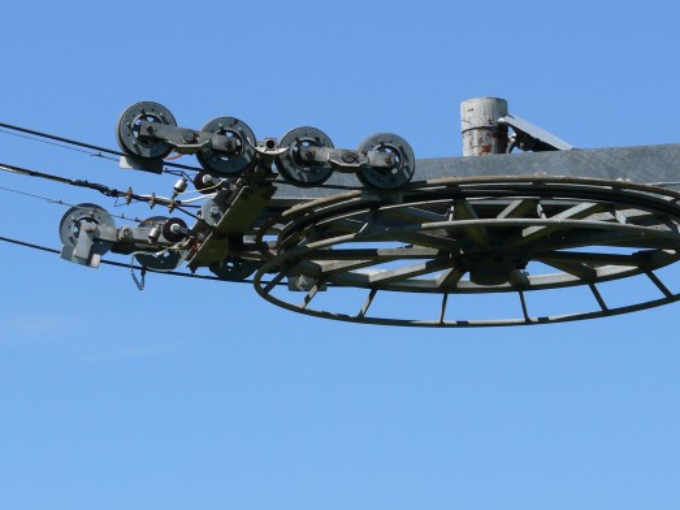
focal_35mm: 222
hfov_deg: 8.9
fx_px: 4360
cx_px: 363
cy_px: 219
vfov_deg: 6.7
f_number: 6.3
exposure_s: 1/400
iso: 100
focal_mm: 30.6
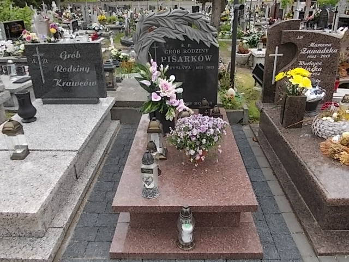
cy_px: 131
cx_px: 174
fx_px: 282
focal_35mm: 28
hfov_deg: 63.4
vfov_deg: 49.7
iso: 80
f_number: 2.7
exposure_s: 1/160
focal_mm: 4
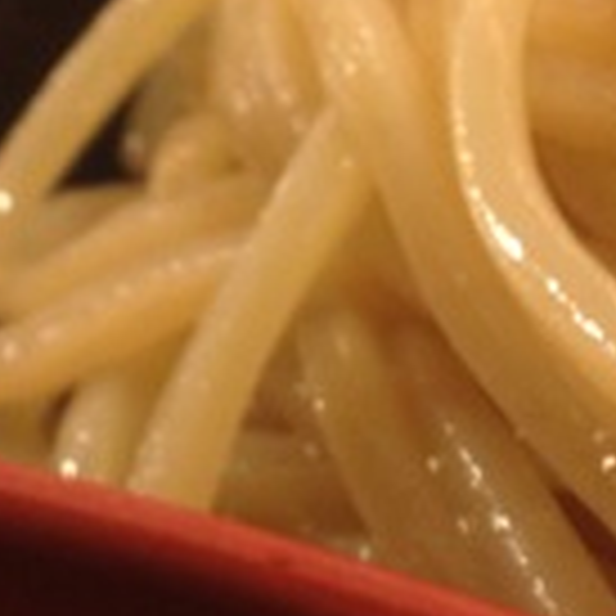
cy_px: 166
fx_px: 2899
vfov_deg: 12.1
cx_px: 144
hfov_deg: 12.1
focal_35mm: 144
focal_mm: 4.28
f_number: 2.4
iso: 125
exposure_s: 1/20
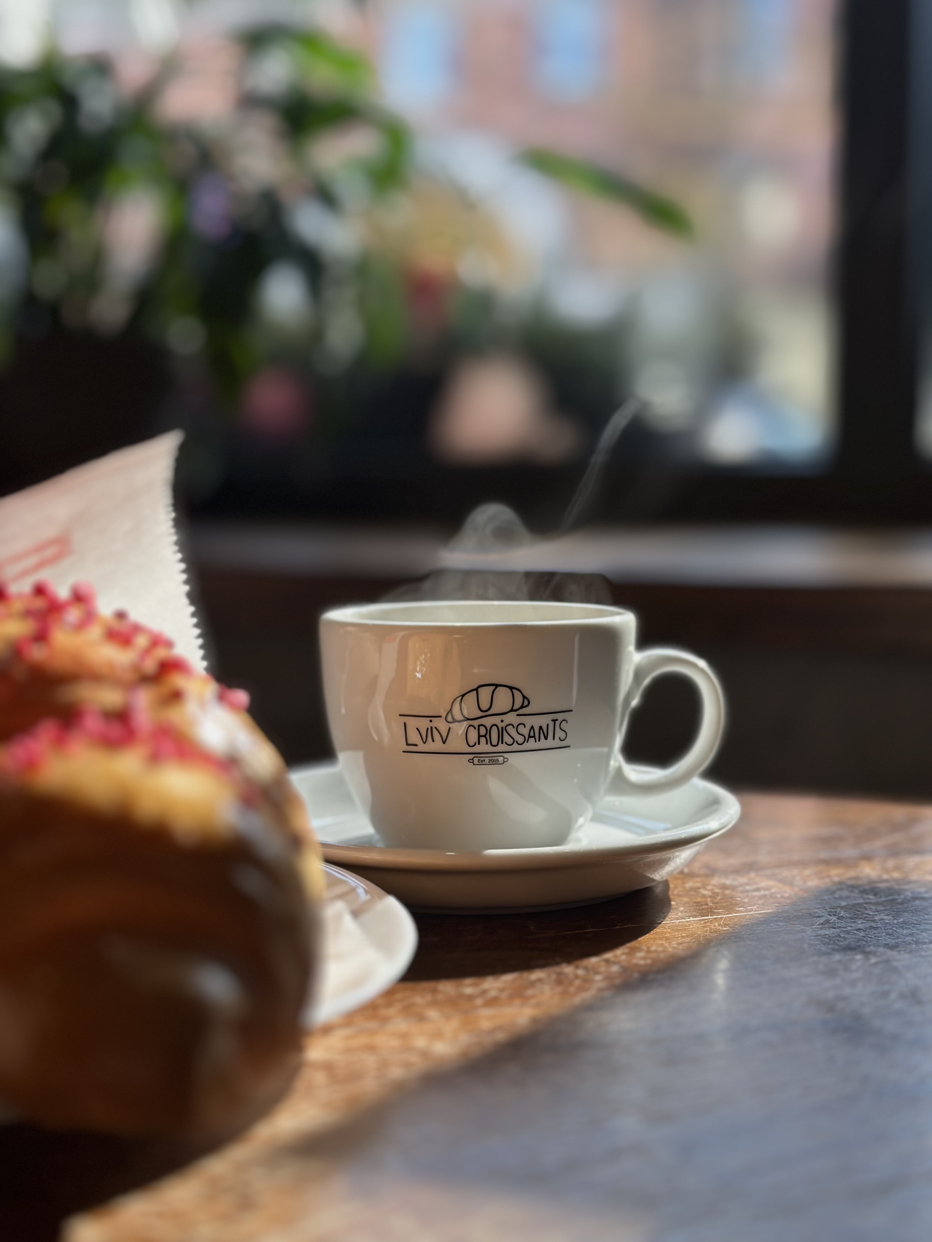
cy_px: 621
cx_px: 466
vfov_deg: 39.7
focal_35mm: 48
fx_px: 1723
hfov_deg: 30.3
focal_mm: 6.86
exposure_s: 1/521
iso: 80
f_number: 1.78
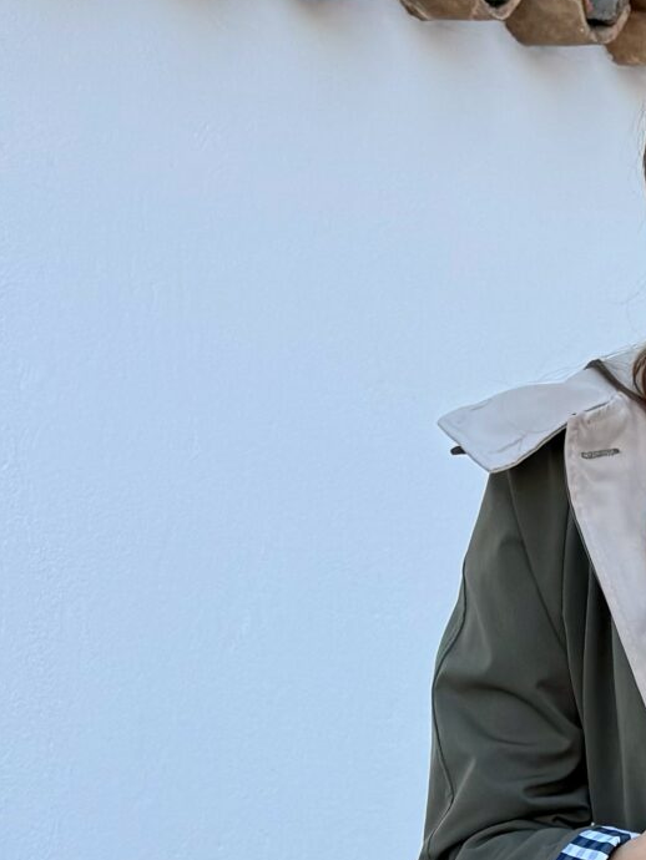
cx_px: 837
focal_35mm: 89
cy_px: 1228
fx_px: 2213
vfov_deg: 19.6
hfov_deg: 15.8
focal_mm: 6.76
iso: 80
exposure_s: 1/617
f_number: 1.78
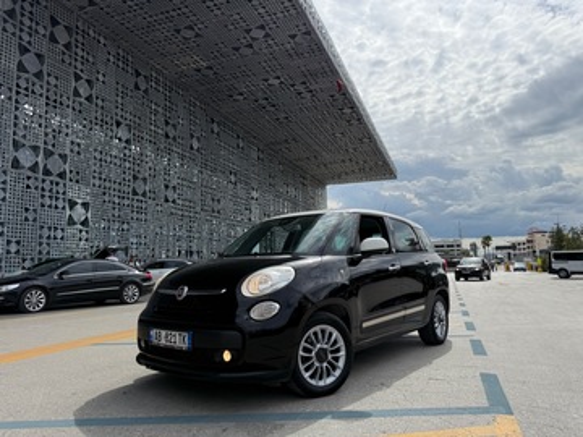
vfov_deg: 56.8
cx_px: 292
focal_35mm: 24
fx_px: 404
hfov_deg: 71.6
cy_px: 218
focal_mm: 6.76
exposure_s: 1/10309
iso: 100
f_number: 1.78
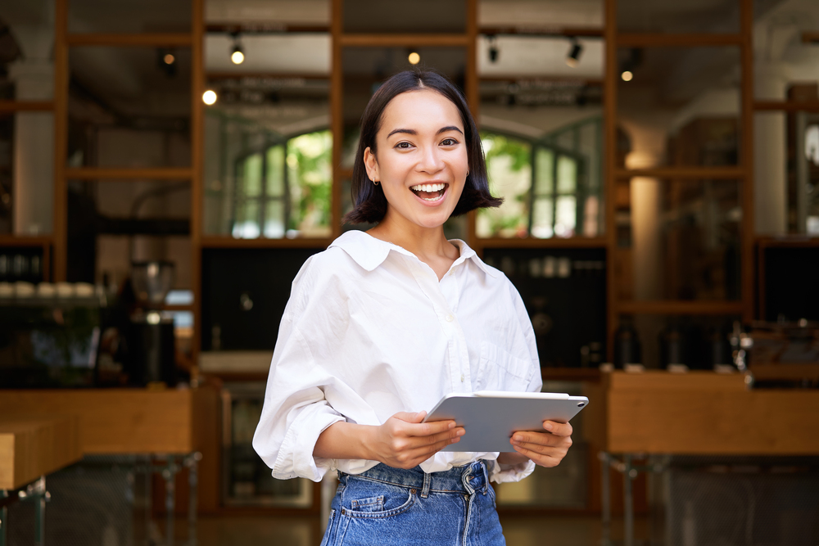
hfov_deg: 36.2
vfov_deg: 24.6
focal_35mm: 55
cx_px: 410
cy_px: 273
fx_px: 1251
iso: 100
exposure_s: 1/160
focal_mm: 55
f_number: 2.8
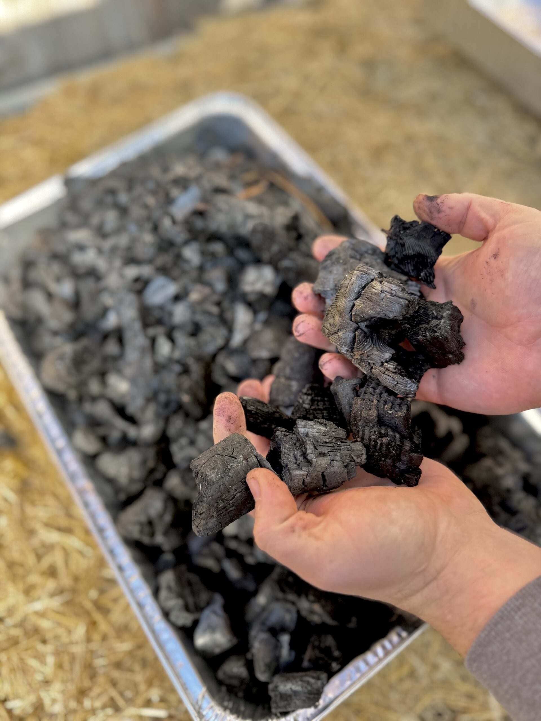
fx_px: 500
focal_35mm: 24
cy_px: 360
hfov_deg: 56.8
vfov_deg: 71.6
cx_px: 270
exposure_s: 1/172
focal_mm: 6.76
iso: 100
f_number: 1.78
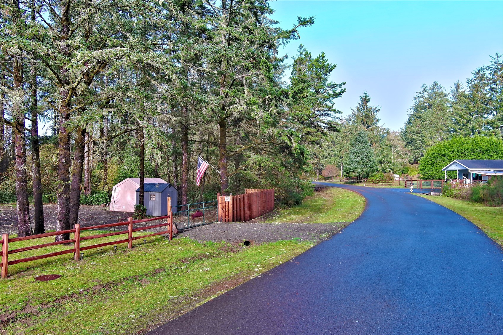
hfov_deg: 63.7
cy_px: 168
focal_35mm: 29
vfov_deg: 45.0
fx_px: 405
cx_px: 252
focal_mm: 10.57
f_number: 2.8
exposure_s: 1/402
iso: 100
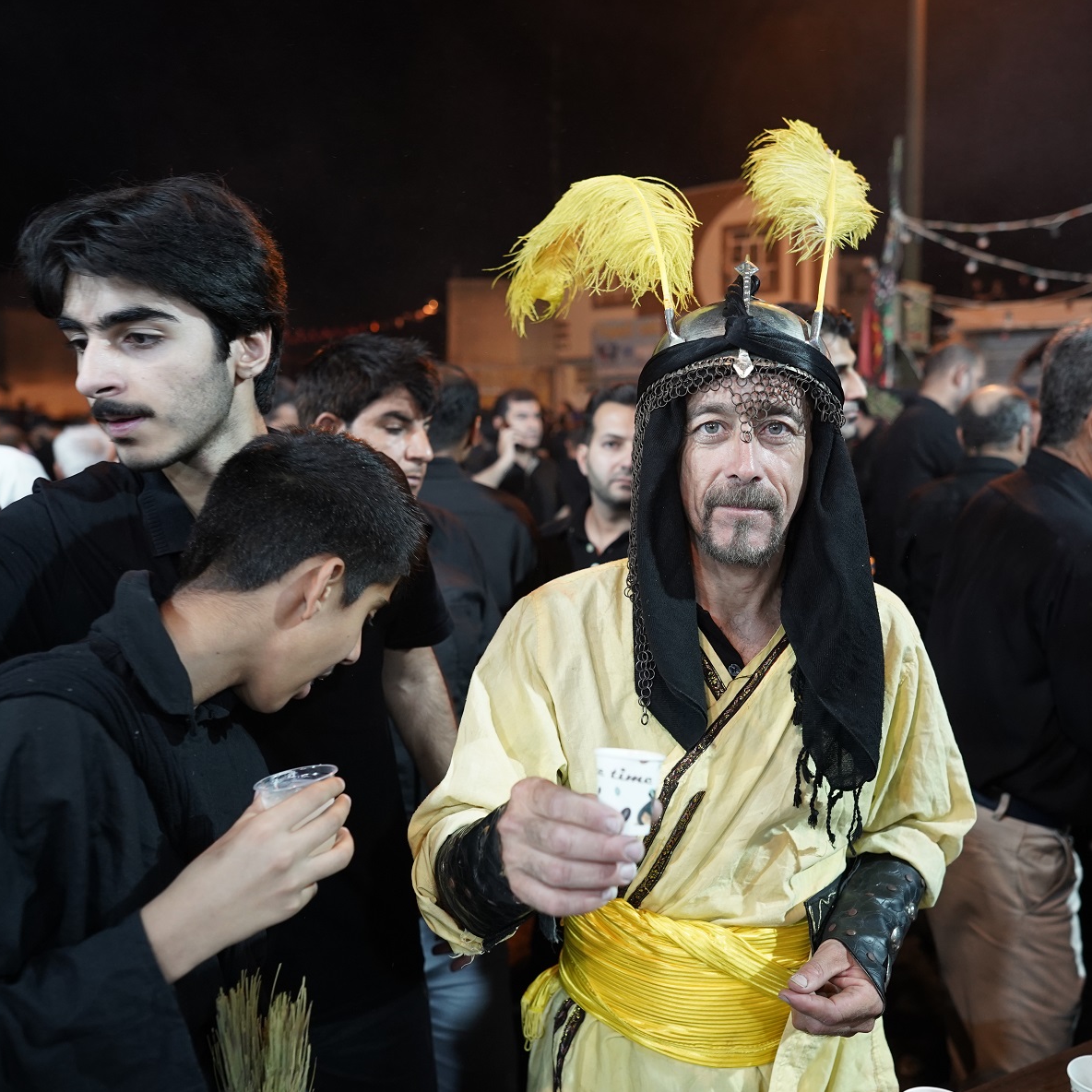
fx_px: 1106
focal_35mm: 31
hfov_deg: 52.4
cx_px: 619
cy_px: 550
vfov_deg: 52.5
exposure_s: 1/125
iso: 1600
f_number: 2.5
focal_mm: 24
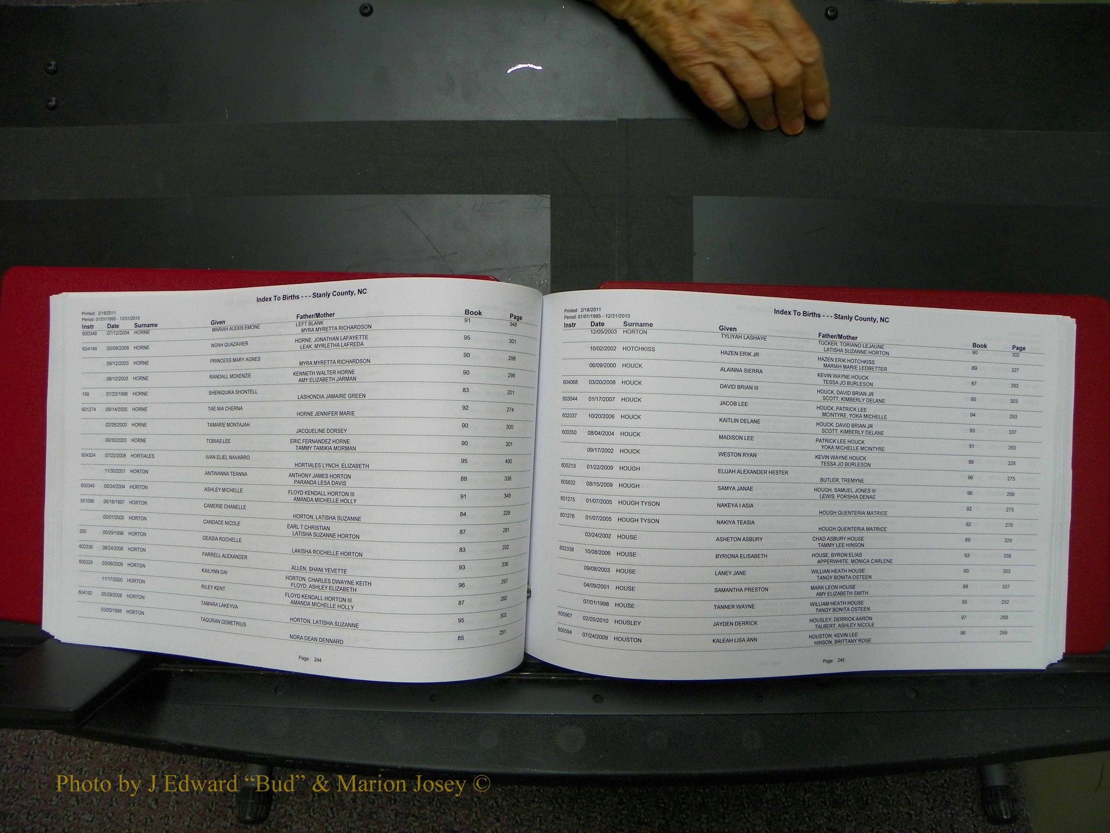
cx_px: 555
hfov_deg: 67.3
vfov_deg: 53.1
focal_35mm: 26
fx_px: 834
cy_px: 416
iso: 100
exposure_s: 1/30
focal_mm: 4.6
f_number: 2.8
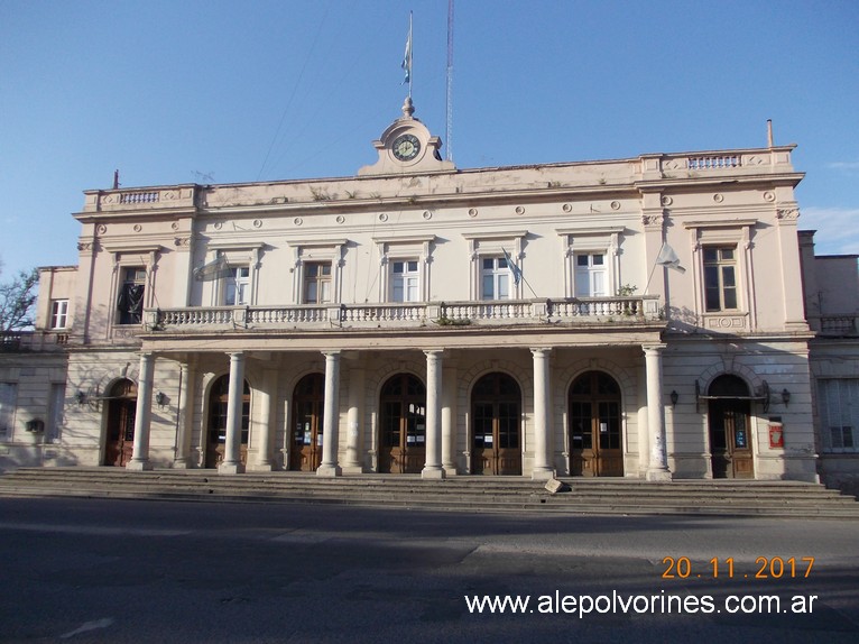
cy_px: 322
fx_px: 695
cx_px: 430
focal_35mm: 28
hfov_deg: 63.5
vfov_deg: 49.7
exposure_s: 1/250
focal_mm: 4
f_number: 5.4
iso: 80
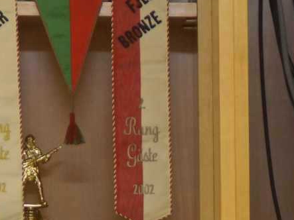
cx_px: 412
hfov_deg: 3.2
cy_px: 323
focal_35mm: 616
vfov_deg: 2.4
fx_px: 5230
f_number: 5.6
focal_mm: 105
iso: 800
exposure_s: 1/80
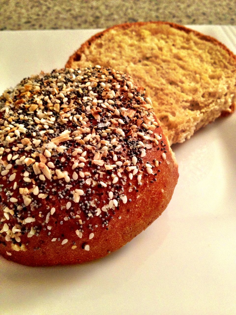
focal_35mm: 35
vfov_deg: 52.6
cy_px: 158
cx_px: 118
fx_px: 318
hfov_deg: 40.7
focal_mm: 4.28
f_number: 2.4
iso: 320
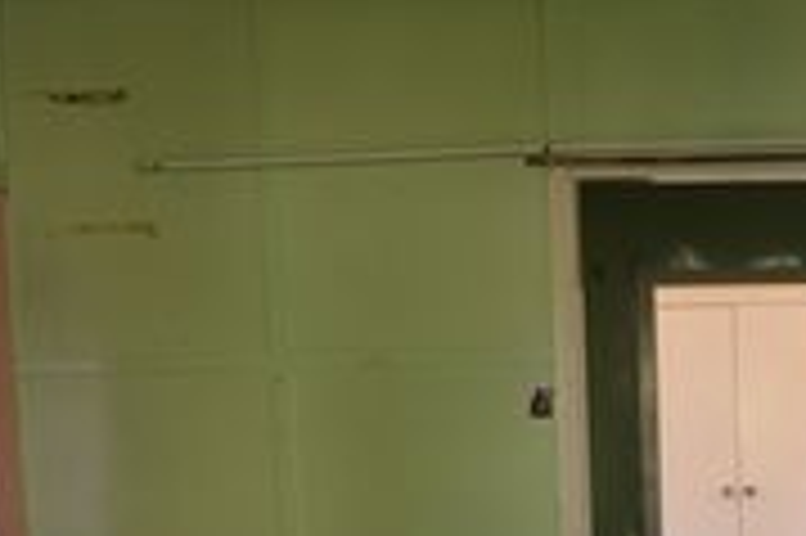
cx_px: 815
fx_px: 1588
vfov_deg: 18.1
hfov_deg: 26.8
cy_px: 655
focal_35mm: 71
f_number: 4
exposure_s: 1/60
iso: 640
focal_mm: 18
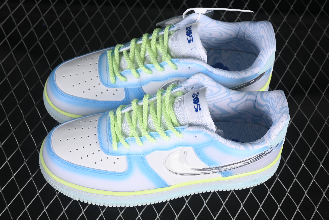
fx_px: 685
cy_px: 110
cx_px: 164
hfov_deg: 27.0
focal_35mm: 75
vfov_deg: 18.2
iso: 160
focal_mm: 50
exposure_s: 1/80
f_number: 7.1
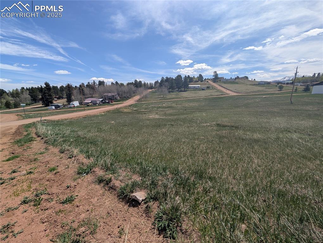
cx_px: 162
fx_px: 112
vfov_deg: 94.6
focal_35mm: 12
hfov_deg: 110.5
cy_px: 122
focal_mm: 2.02
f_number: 1.7
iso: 51
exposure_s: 1/3663
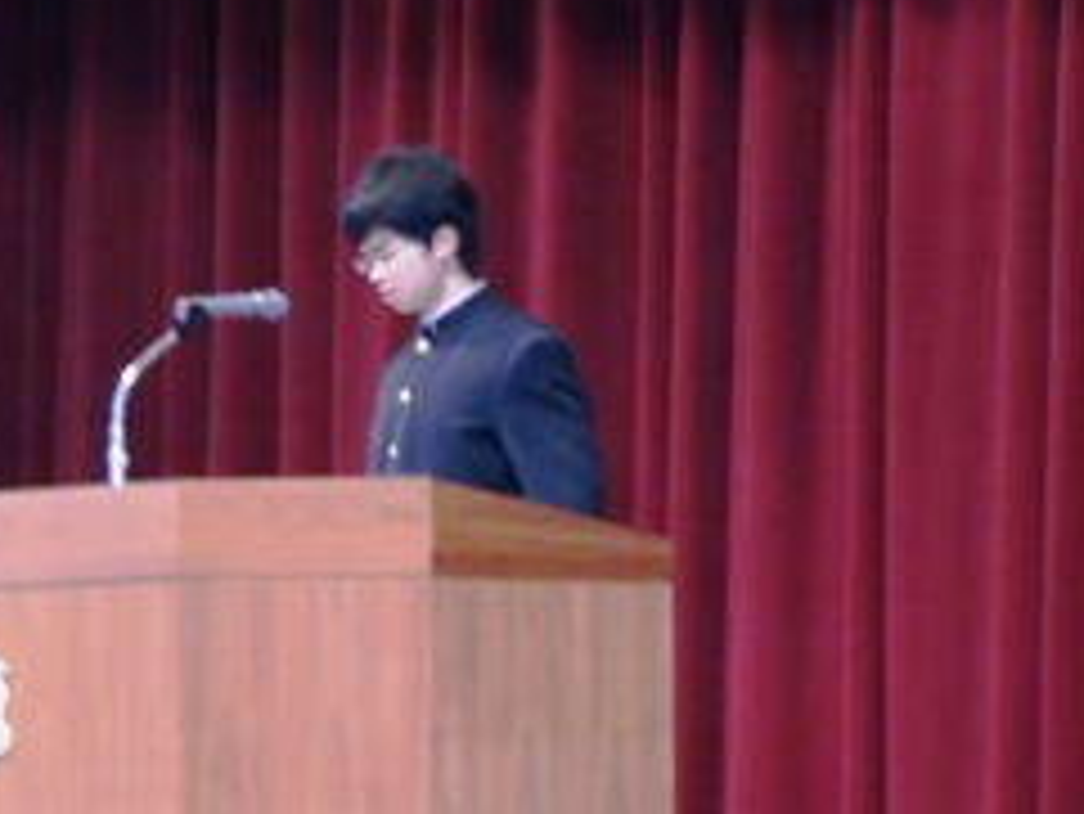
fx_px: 9775
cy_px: 432
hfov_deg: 6.3
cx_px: 256
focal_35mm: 312
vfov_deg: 4.8
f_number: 4.8
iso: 400
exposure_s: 1/6
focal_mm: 30.1
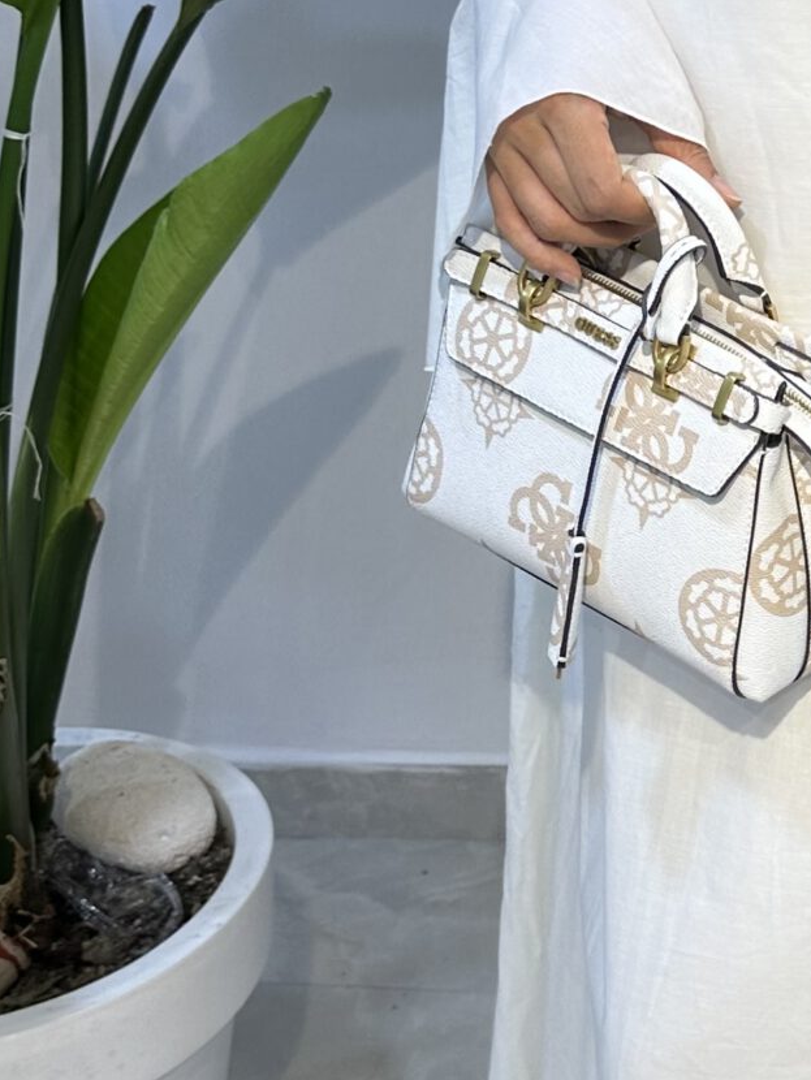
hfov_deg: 18.5
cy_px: 457
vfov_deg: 26.3
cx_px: 1060
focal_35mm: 74
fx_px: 2310
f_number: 1.78
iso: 64
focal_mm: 6.86
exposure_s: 1/148
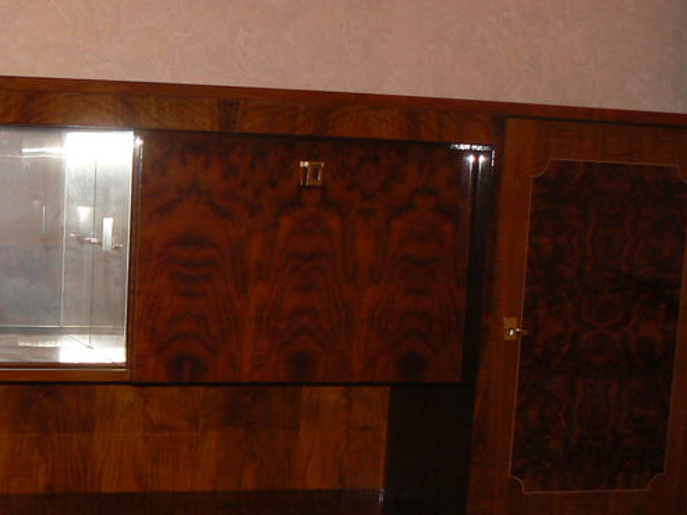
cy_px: 452
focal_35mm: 73
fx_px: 1449
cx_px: 106
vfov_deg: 19.8
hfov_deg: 26.0
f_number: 2.8
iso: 100
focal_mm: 6
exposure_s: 1/30
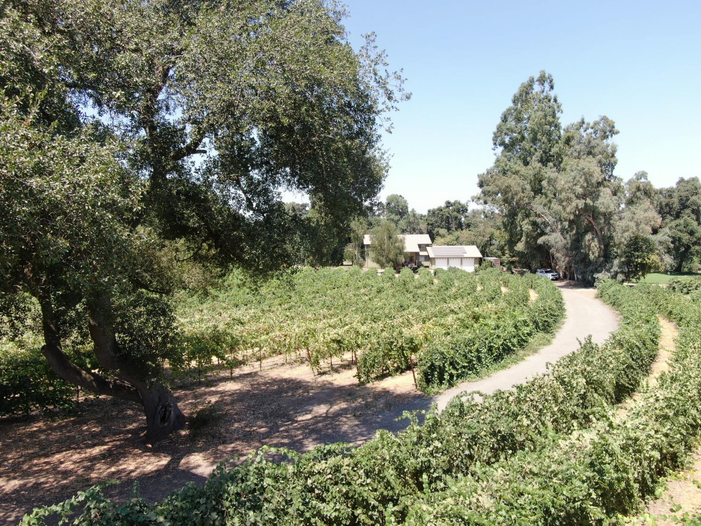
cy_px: 263
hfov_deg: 69.4
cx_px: 350
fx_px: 506
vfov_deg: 54.9
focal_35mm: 25
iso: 100
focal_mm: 4.48
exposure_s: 1/500
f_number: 2.8
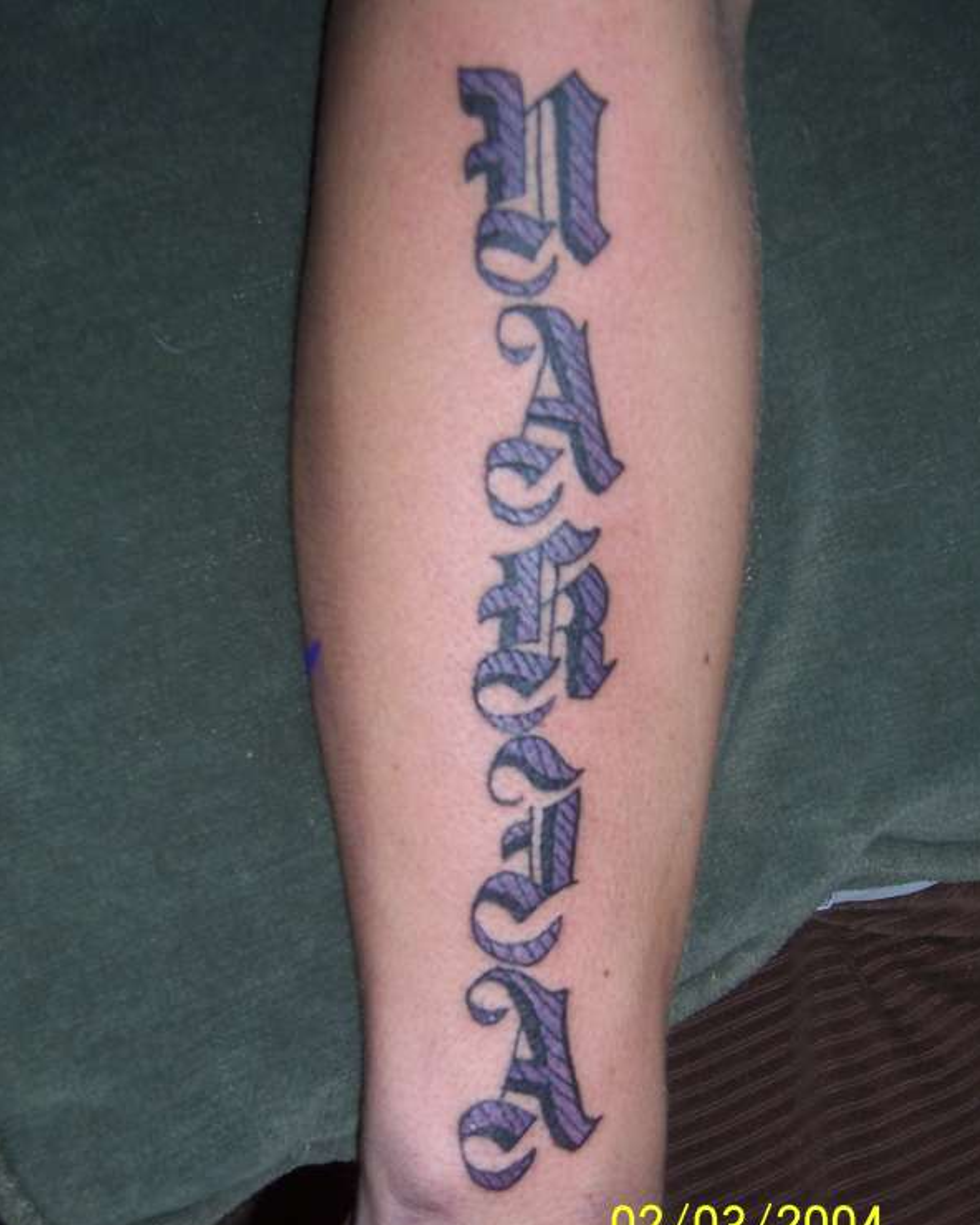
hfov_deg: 26.7
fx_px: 2067
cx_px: 490
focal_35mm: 57
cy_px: 661
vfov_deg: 33.0
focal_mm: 9
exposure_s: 1/60
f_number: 3.6
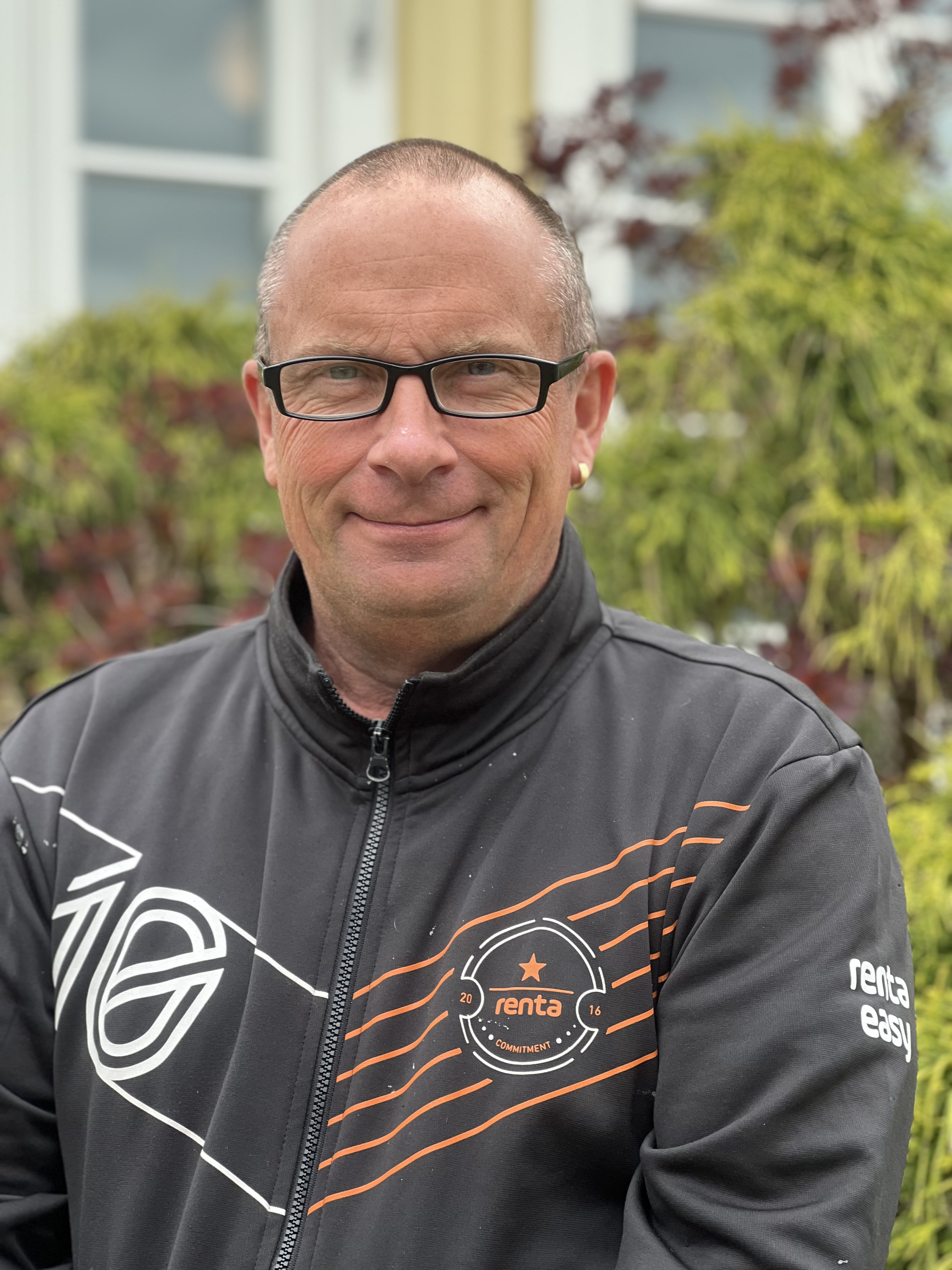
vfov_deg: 25.3
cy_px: 635
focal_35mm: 77
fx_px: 2824
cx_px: 476
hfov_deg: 19.1
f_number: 2.8
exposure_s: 1/121
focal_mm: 9
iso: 40
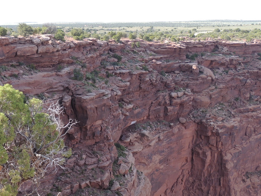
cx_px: 57
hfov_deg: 31.0
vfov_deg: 23.5
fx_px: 460
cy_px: 172
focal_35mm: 61
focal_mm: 5.8
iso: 100
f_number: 3.2
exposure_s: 1/250
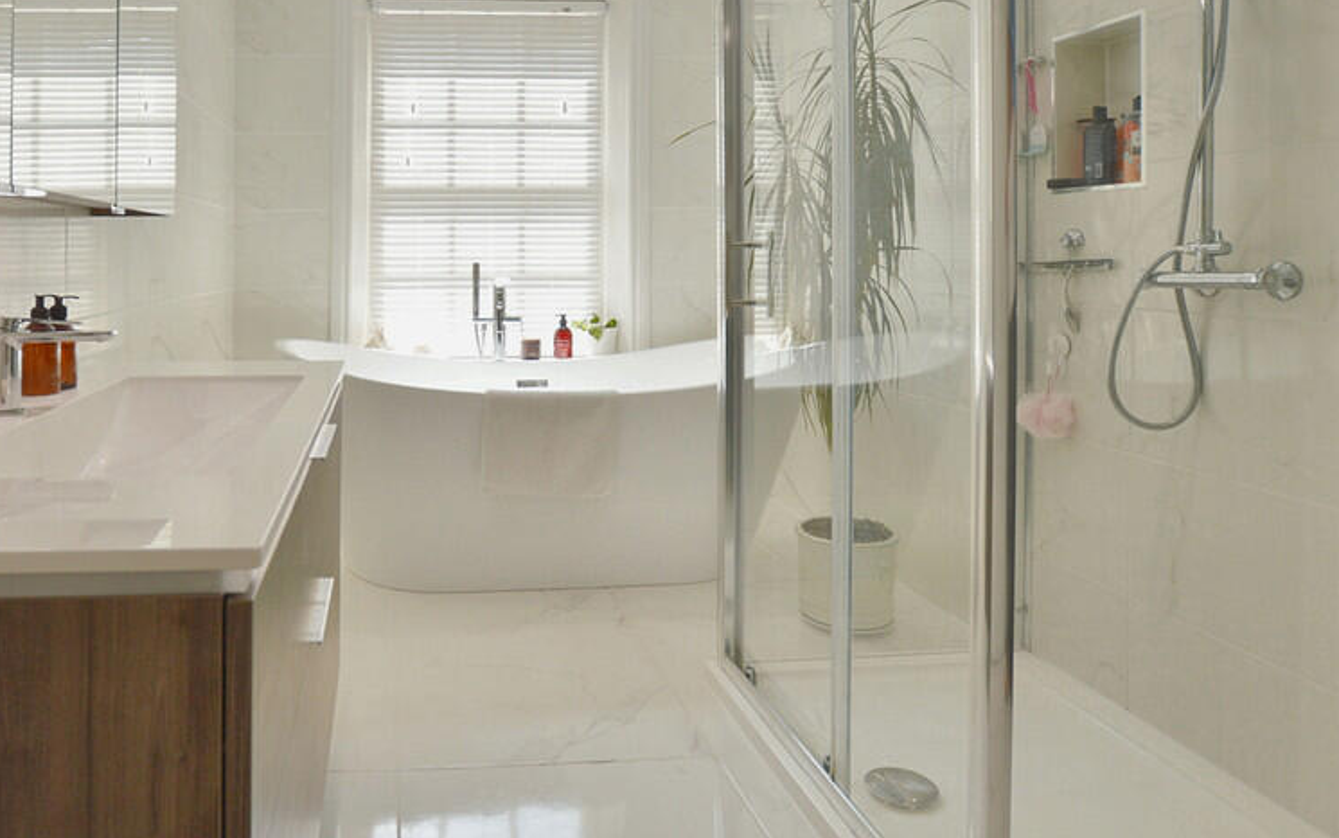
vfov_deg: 57.1
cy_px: 474
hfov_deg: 80.9
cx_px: 510
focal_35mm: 21
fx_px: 767
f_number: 5
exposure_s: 1/100
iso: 200
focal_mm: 10
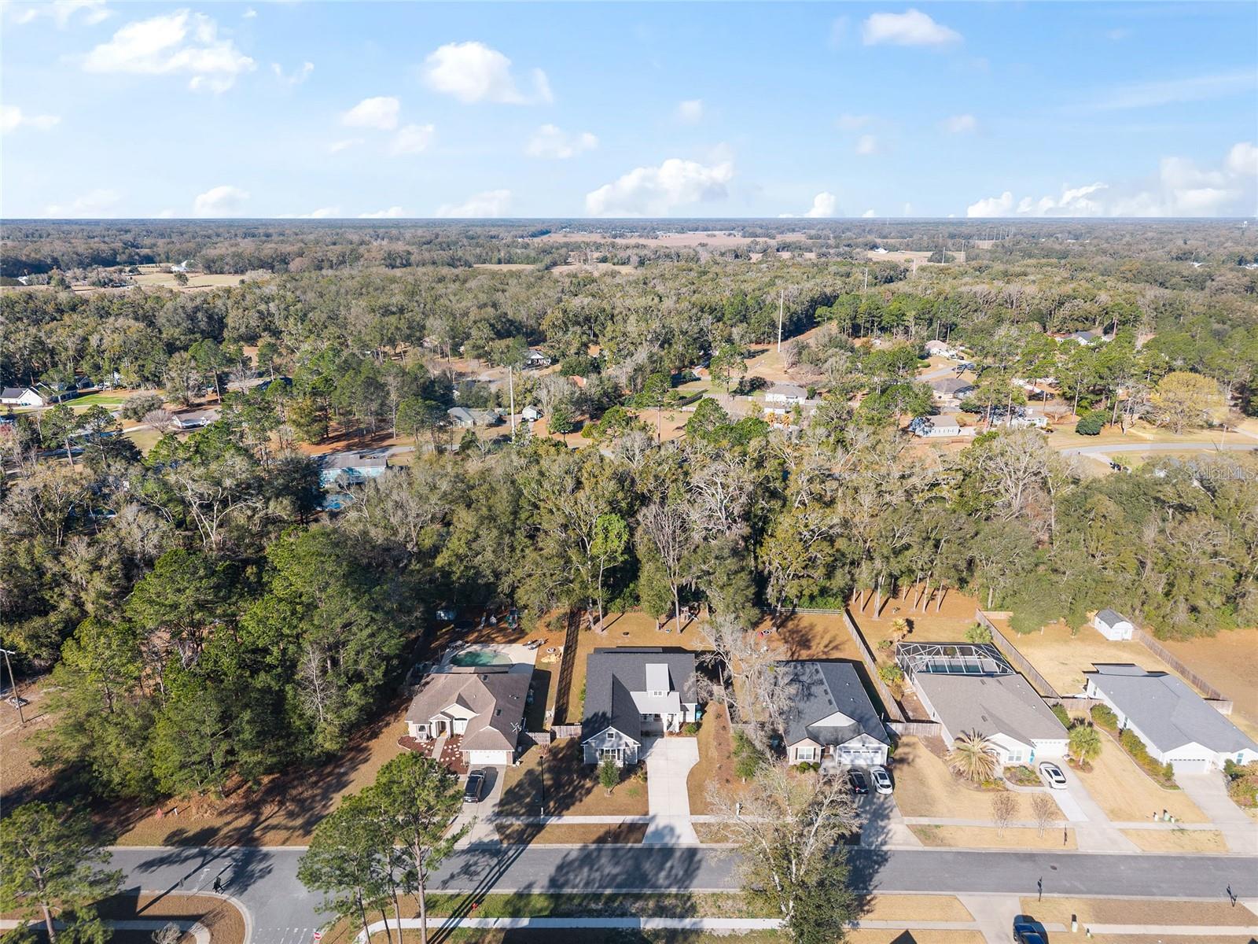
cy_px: 472
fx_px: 872
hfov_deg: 71.6
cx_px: 629
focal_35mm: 24
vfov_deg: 56.8
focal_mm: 8.67
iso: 200
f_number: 1.8
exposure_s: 1/3000
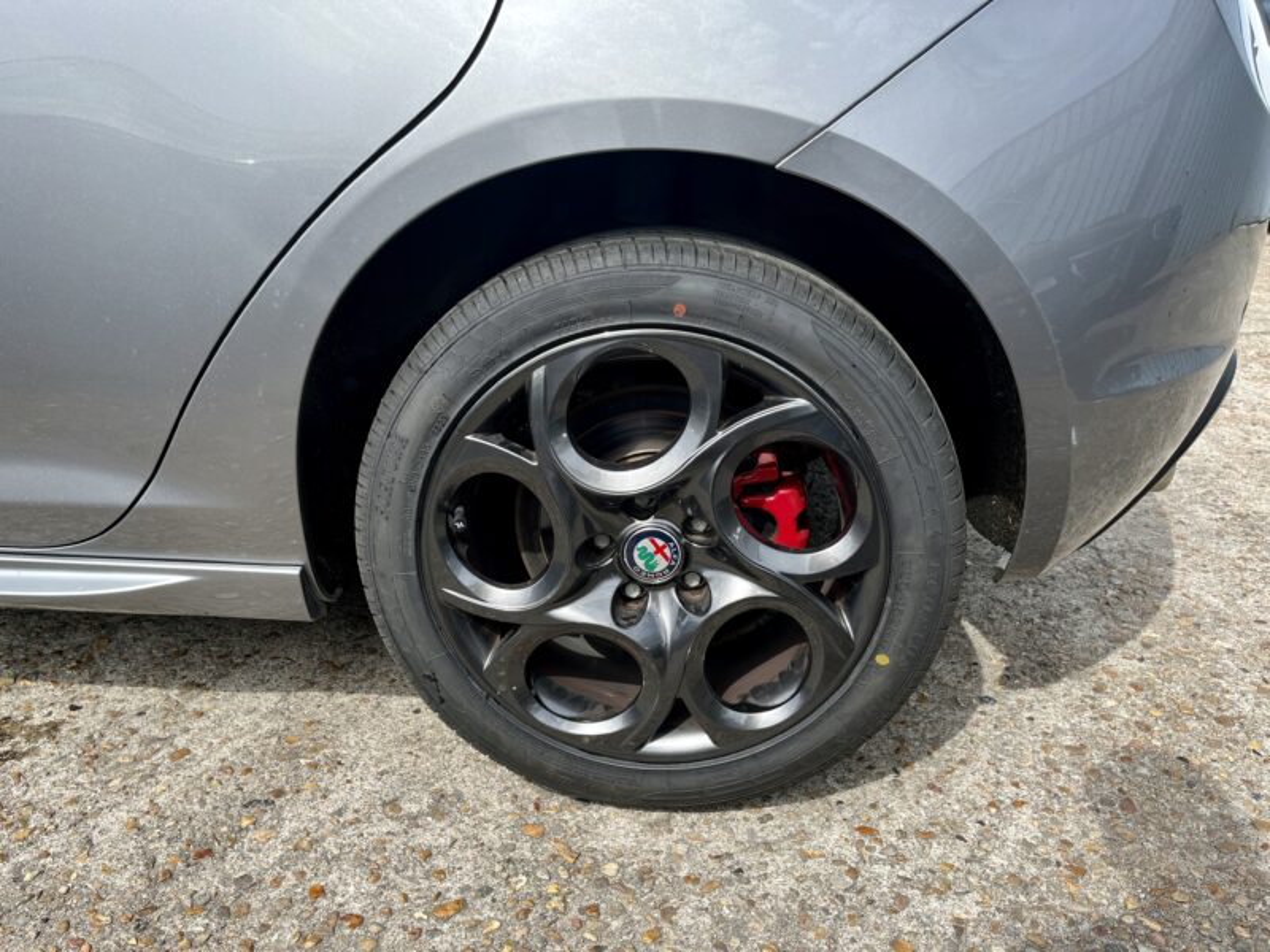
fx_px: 954
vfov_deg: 53.1
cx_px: 635
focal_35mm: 26
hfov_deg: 67.3
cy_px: 476
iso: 50
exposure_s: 1/1086
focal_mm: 5.1
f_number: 1.6
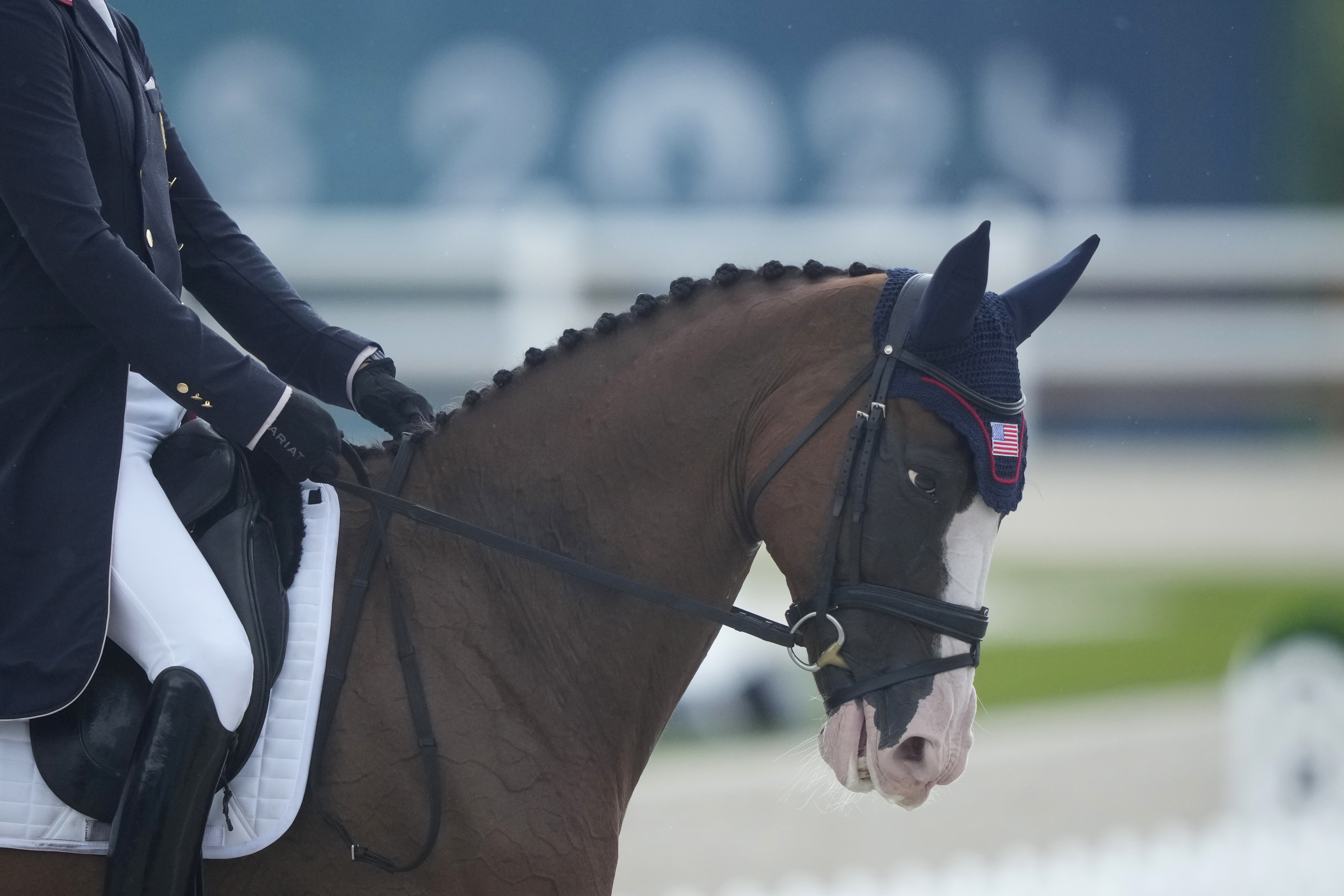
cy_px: 448
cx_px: 672
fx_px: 22398
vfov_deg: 2.3
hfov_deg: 3.4
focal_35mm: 600
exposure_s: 1/1600
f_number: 2.8
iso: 2000
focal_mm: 400
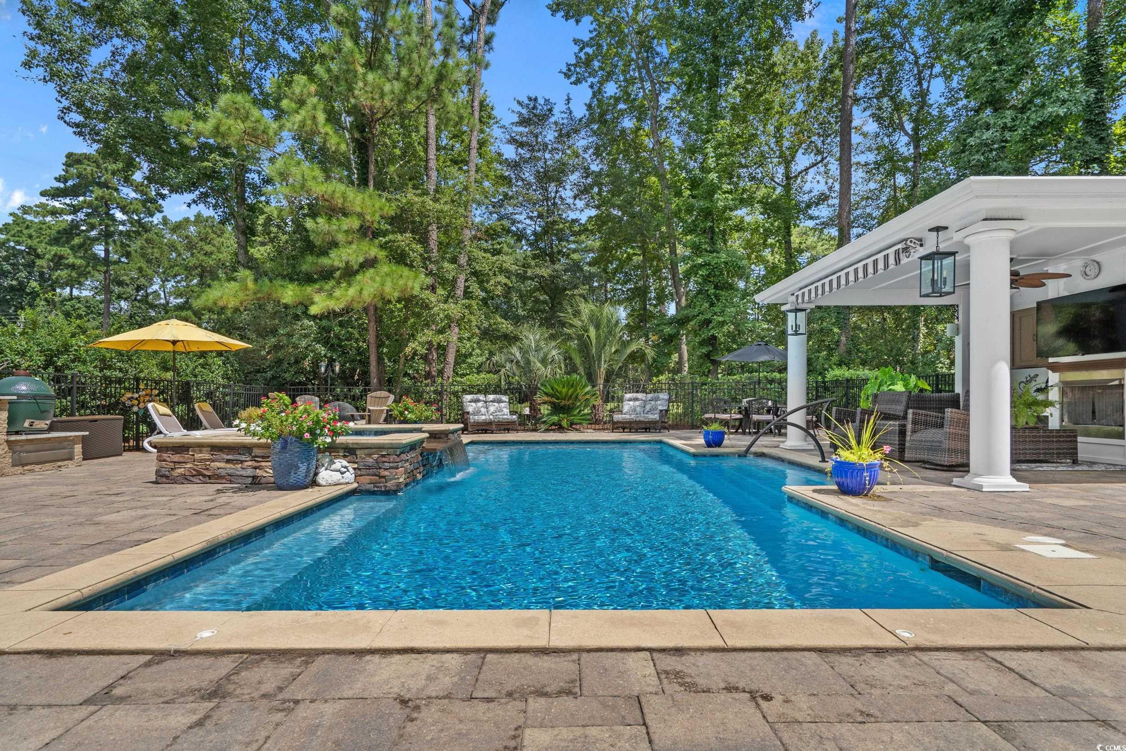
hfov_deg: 90.0
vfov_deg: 67.4
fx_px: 563
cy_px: 376
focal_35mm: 18
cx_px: 563
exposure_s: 1/250
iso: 250
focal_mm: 18
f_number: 9
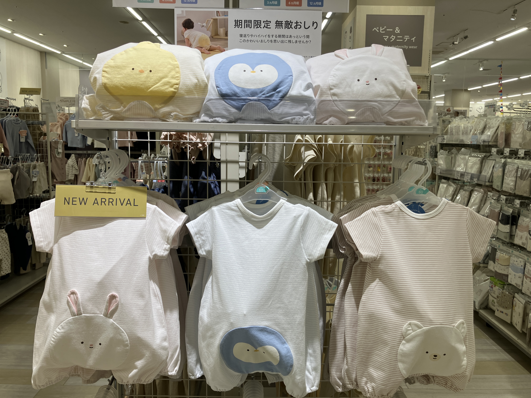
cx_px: 266
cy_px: 199
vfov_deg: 49.7
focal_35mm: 28
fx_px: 430
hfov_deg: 63.4
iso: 25
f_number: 1.8
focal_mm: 3.99
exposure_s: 1/100
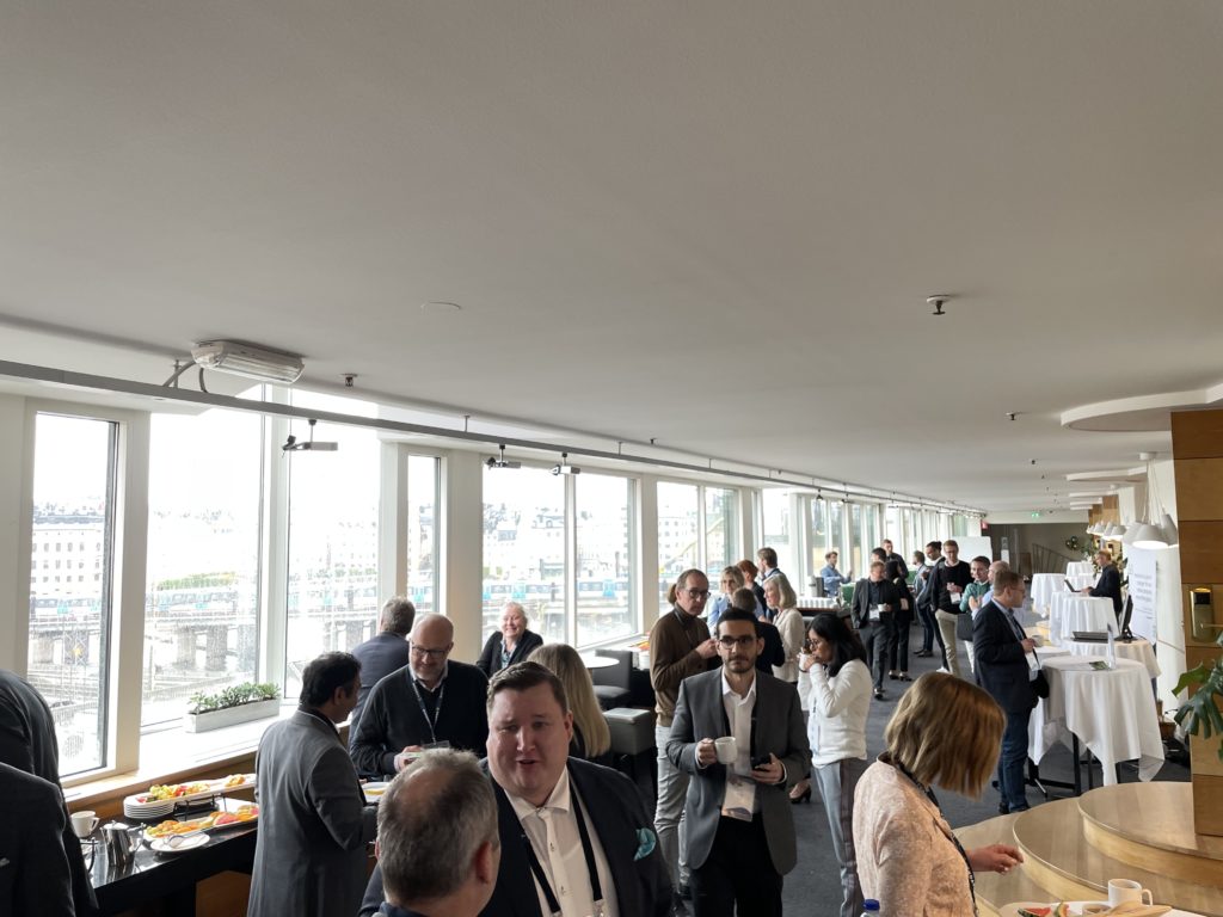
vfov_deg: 53.1
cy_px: 458
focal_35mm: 26
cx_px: 612
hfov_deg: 67.3
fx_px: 919
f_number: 1.6
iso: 50
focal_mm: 4.2
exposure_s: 1/121
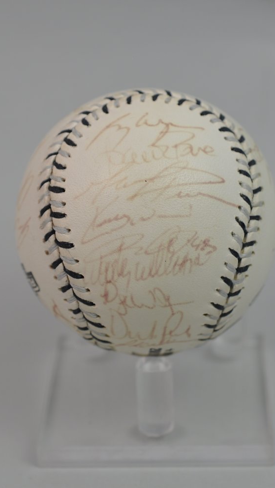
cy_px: 236
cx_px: 151
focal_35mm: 108
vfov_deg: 19.8
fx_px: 1399
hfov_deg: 11.2
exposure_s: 1/80
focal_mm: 40
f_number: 4.5
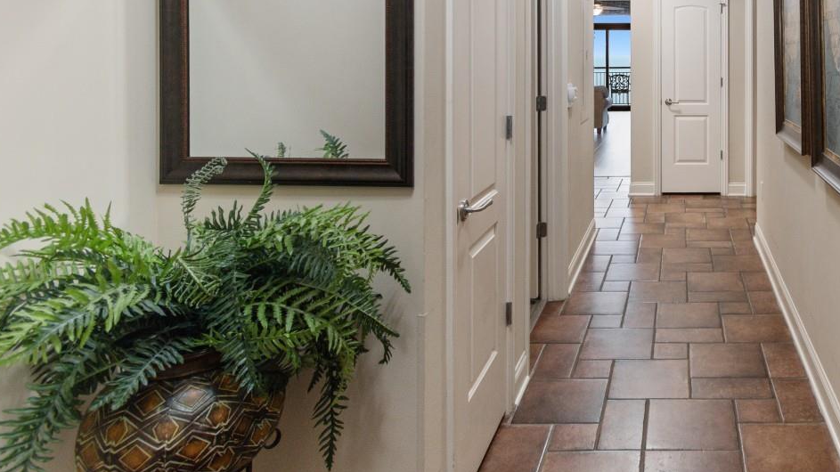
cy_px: 37
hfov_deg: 63.4
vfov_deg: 39.4
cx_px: 681
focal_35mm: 27
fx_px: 601
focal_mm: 10
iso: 100
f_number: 4.5
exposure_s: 3
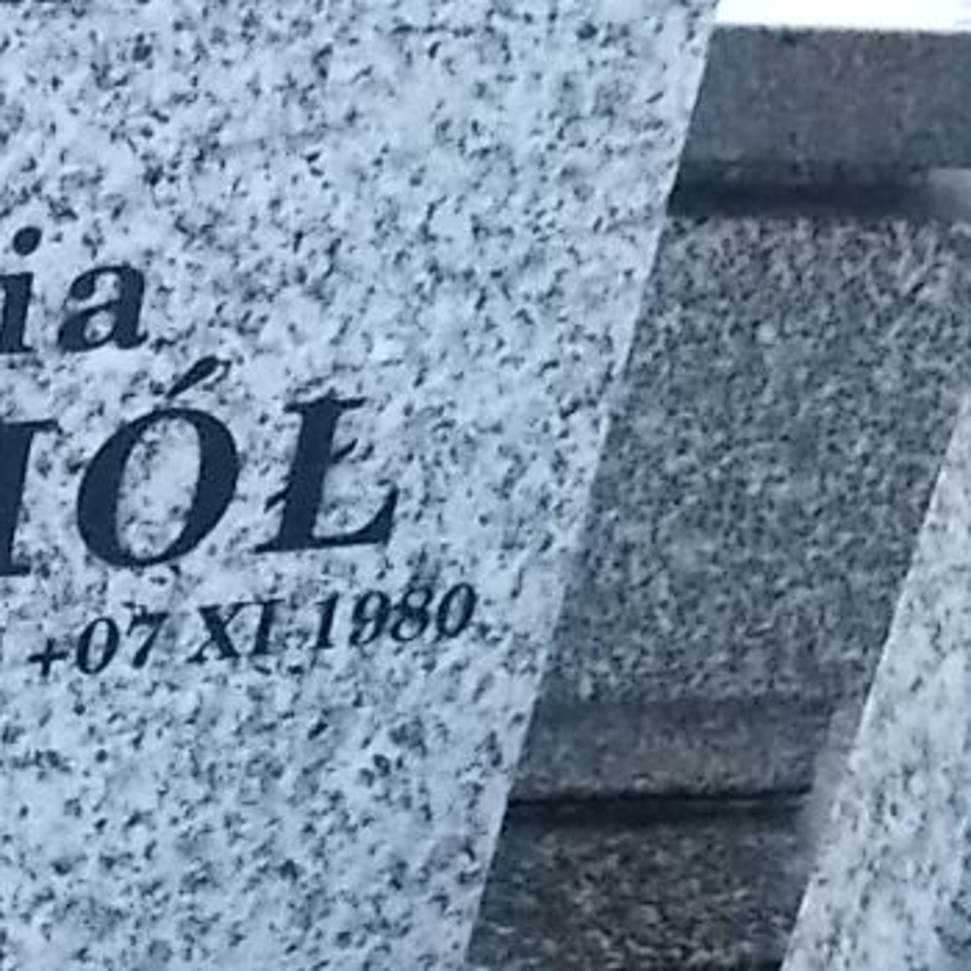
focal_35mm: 105
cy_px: 416
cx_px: -247
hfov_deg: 15.8
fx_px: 3332
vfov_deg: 16.6
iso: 400
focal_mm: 4.6
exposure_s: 1/100
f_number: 3.2
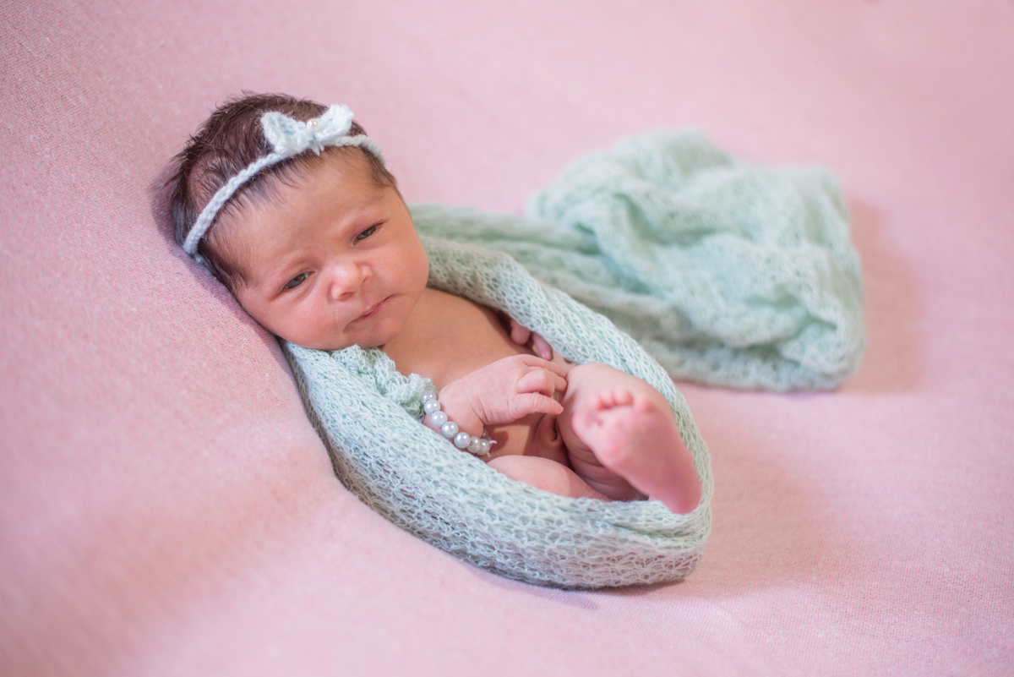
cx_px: 507
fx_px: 1409
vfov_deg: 27.0
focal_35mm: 50
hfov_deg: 39.6
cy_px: 338
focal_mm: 50
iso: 250
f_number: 2.2
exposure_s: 1/100
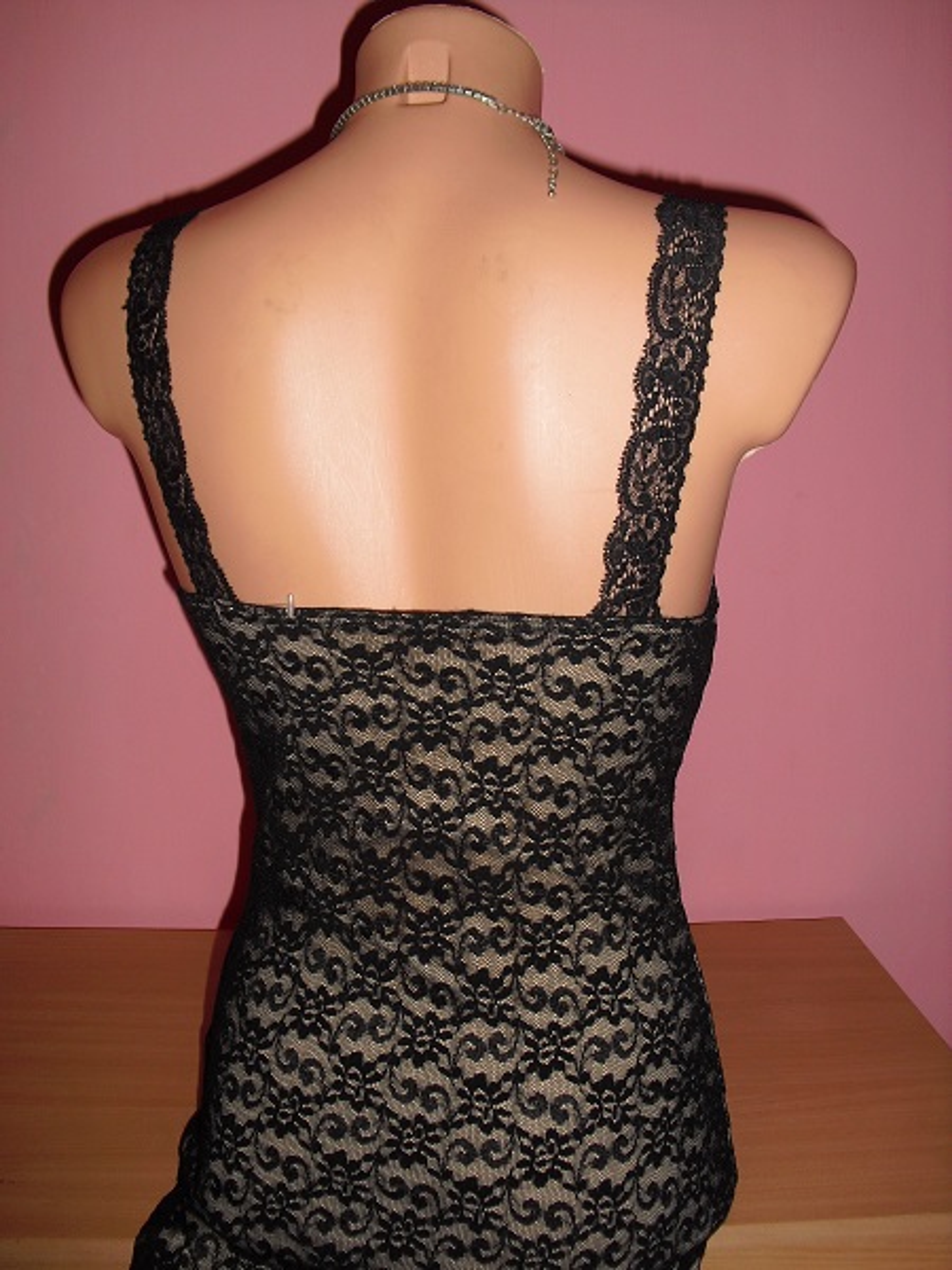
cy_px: 635
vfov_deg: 51.4
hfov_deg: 39.7
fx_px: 1320
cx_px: 476
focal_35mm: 36
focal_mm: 6.3
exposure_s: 1/60
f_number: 3.1
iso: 100
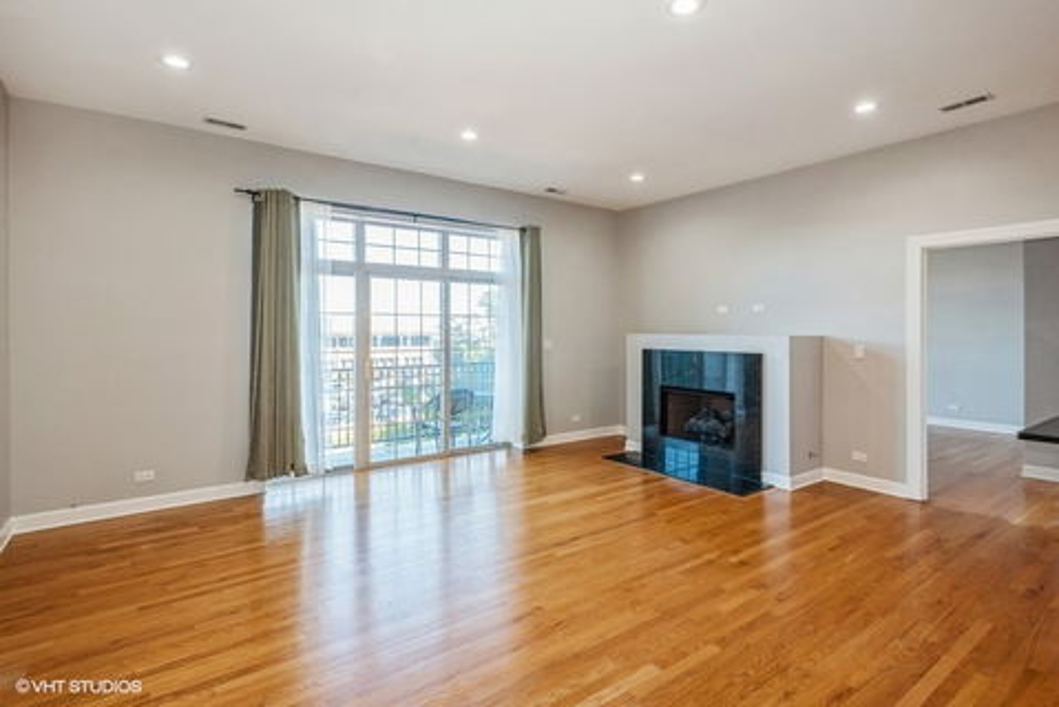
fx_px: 500
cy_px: 354
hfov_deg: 93.2
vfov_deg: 70.5
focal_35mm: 17
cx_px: 530
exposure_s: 1/30
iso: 500
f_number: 8
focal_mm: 17
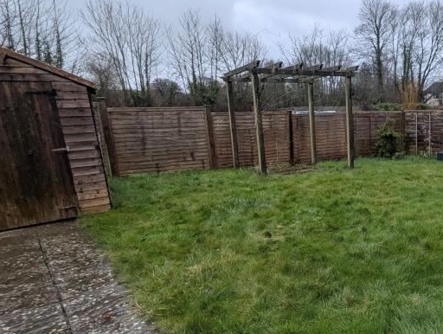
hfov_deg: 60.5
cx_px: 369
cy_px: 185
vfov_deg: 53.1
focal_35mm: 26
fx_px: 333
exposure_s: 1/69.2
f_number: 2.2
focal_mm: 1.95
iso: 84
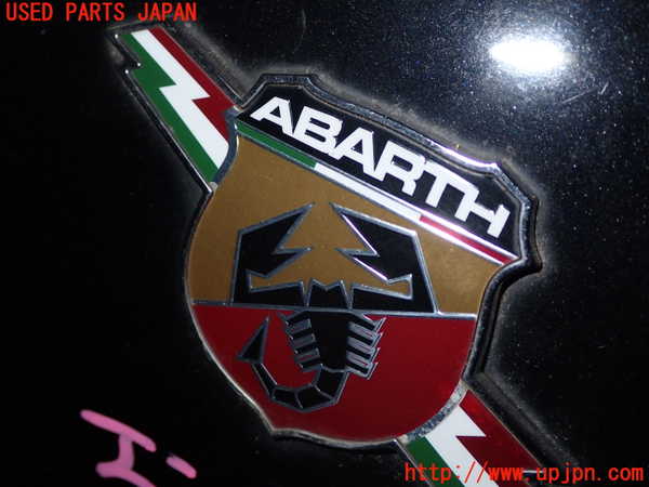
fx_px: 881
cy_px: 244
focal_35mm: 47
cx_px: 324
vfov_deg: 30.9
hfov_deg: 40.4
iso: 200
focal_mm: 8.4
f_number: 9
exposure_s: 1/50
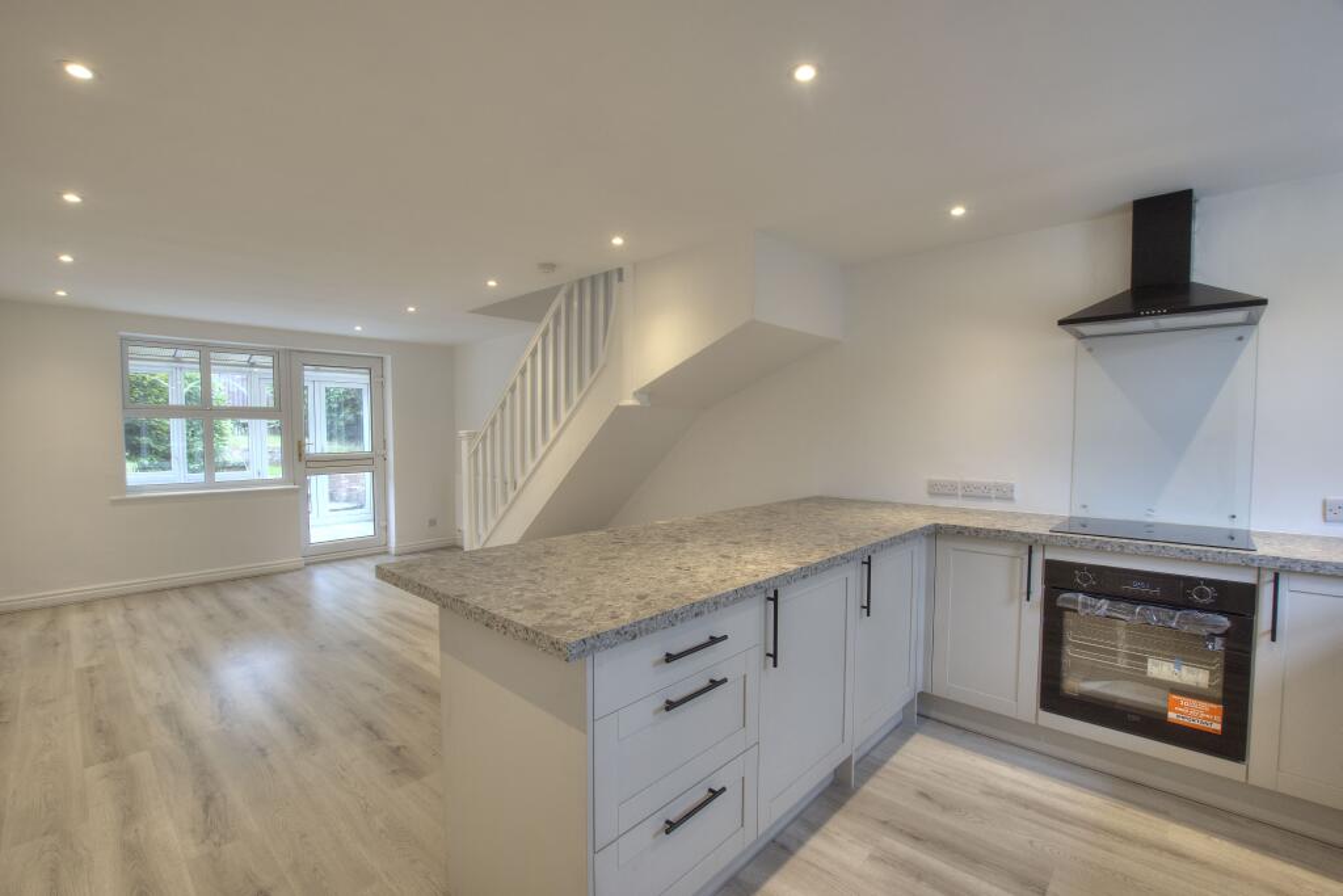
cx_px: 672
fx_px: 560
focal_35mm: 15
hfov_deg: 100.4
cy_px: 448
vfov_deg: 77.3
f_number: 8
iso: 400
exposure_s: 1/13
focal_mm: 10
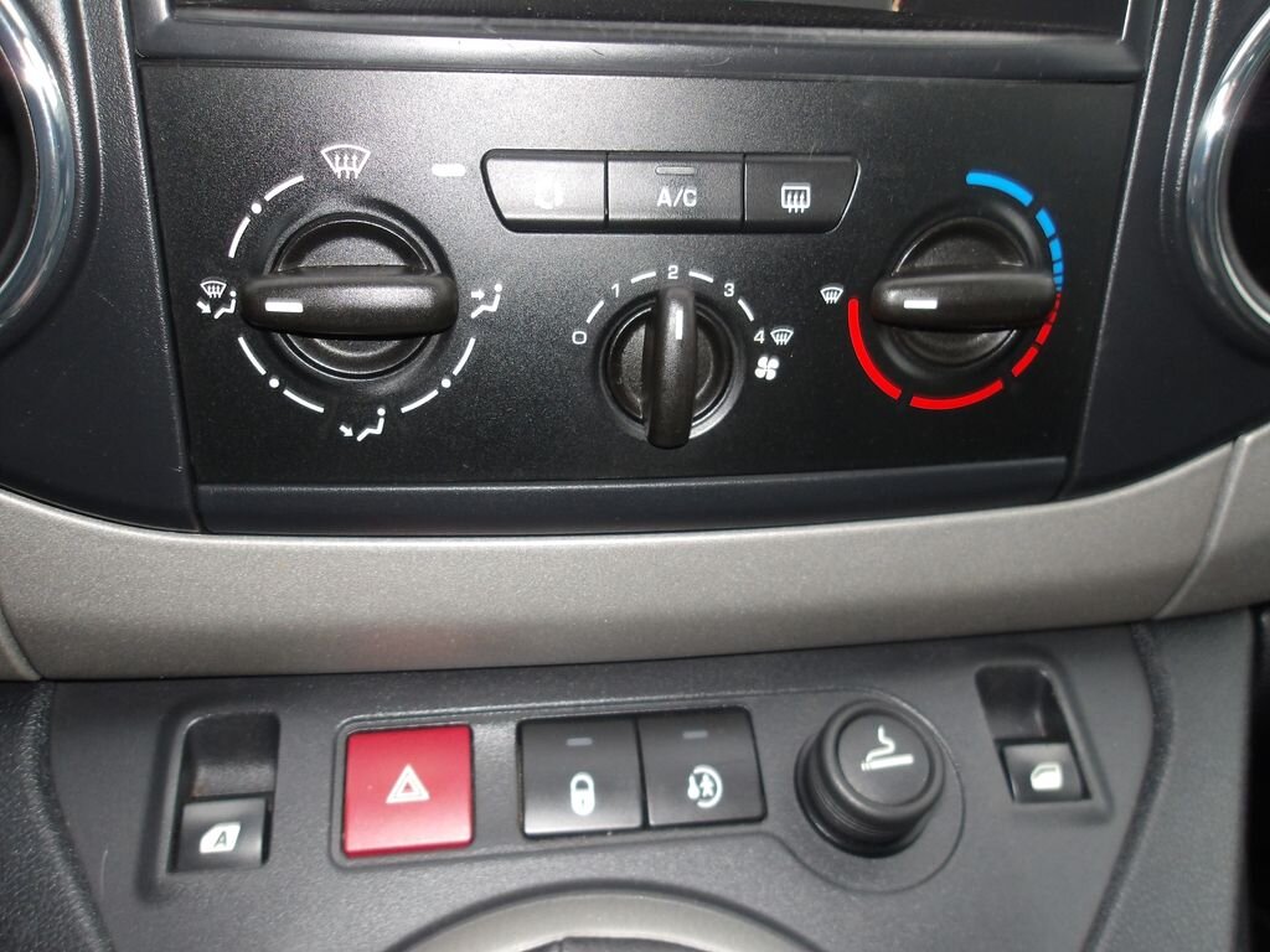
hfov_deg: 65.3
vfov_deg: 51.4
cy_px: 476
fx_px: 991
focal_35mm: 27
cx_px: 635
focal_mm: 4.9
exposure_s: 1/15
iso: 200
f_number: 3
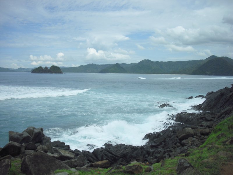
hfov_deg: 49.0
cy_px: 88
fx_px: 256
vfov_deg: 37.7
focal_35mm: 38
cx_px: 116
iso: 100
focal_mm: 6.2
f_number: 8
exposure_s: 1/400
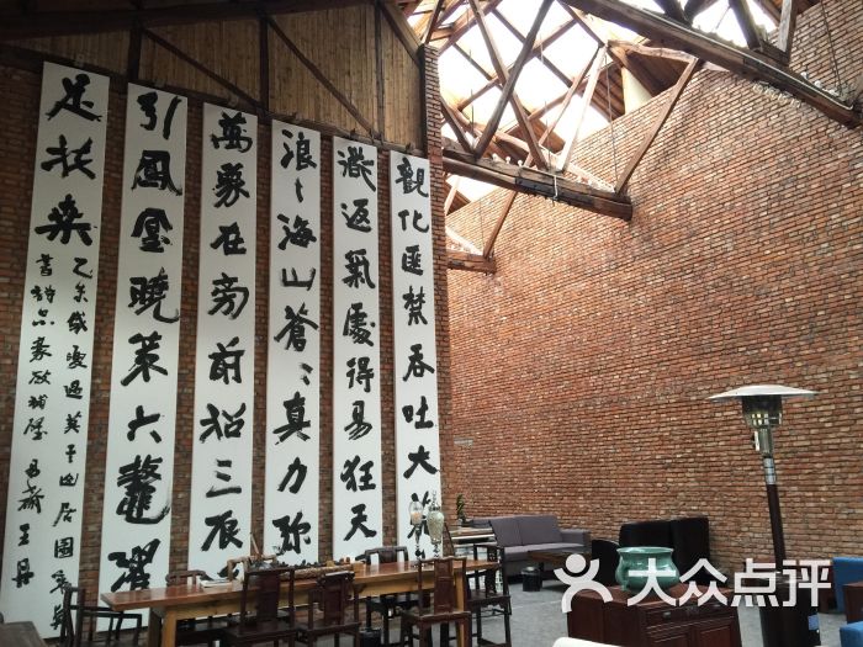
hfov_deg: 61.7
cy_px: 324
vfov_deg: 48.2
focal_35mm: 29
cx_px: 432
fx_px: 723
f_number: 2.2
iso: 50
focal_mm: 4.15
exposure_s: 1/30
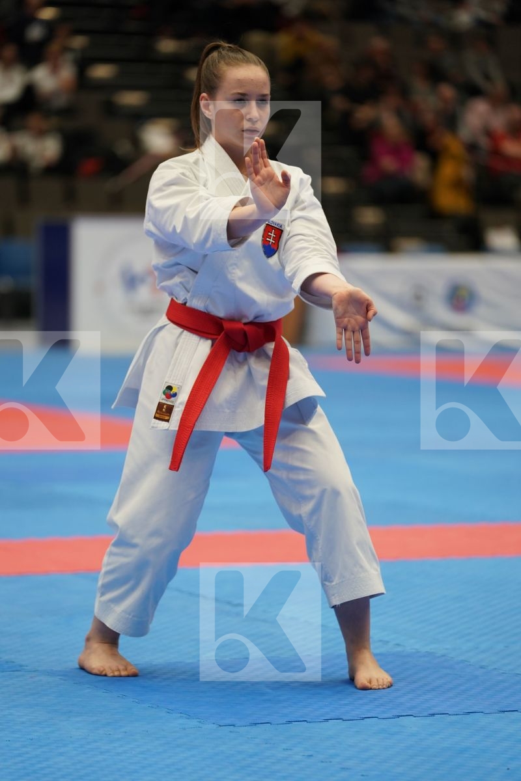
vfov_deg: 12.9
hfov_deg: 8.6
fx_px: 3451
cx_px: 260
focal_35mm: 159
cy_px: 390
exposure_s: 1/500
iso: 1000
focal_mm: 159
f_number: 2.8
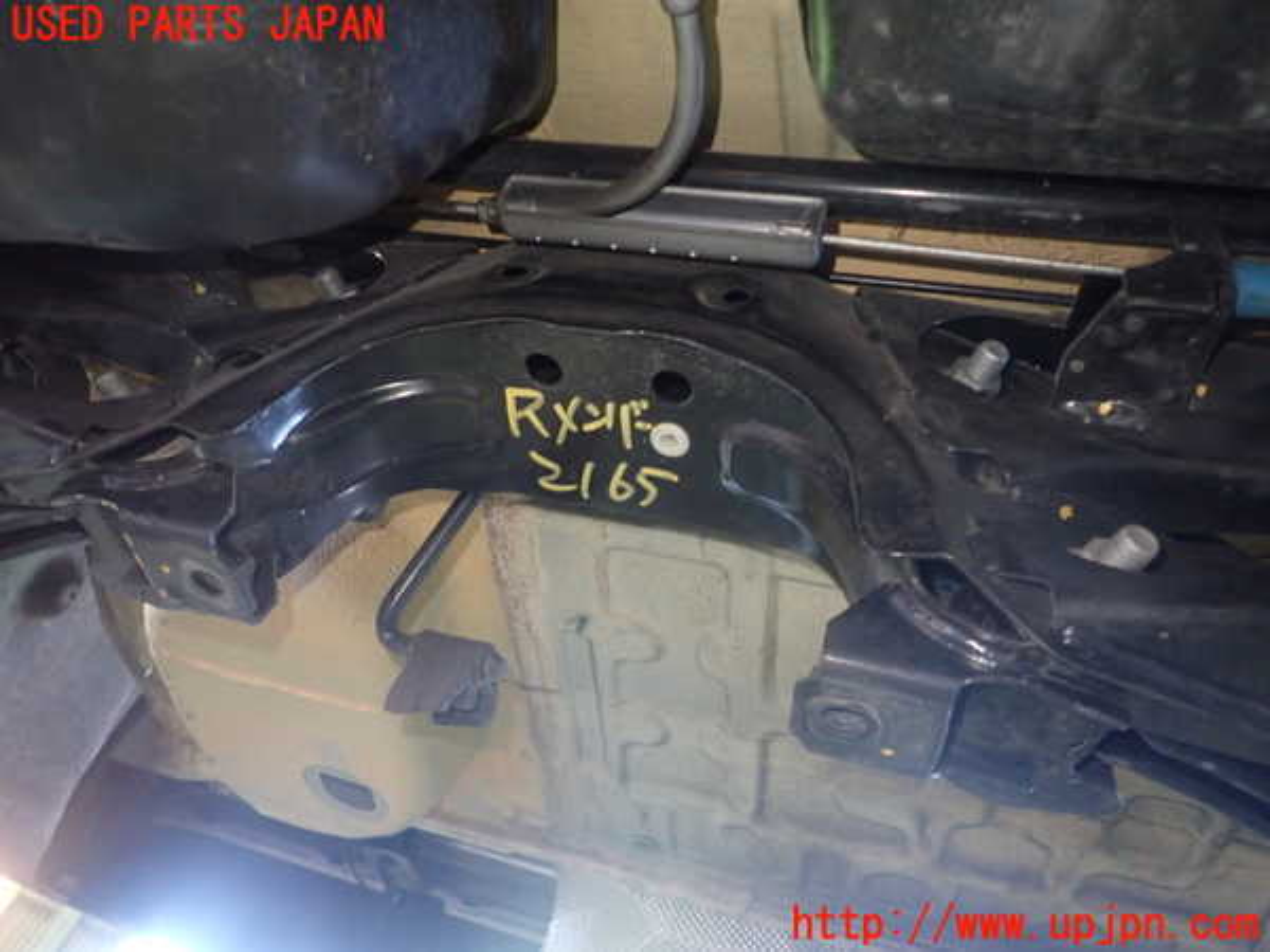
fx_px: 917
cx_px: 635
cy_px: 476
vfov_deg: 54.9
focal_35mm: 25
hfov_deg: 69.4
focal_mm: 4.5
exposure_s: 1/30
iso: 500
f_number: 2
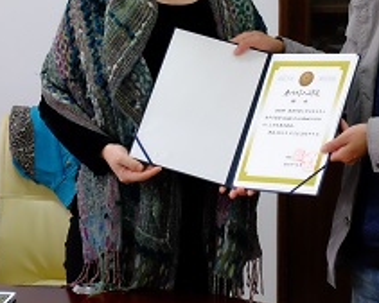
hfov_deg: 19.5
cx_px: 251
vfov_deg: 15.7
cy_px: 90
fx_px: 1100
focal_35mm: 98
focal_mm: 32.6
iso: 6400
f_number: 6.4
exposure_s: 1/120
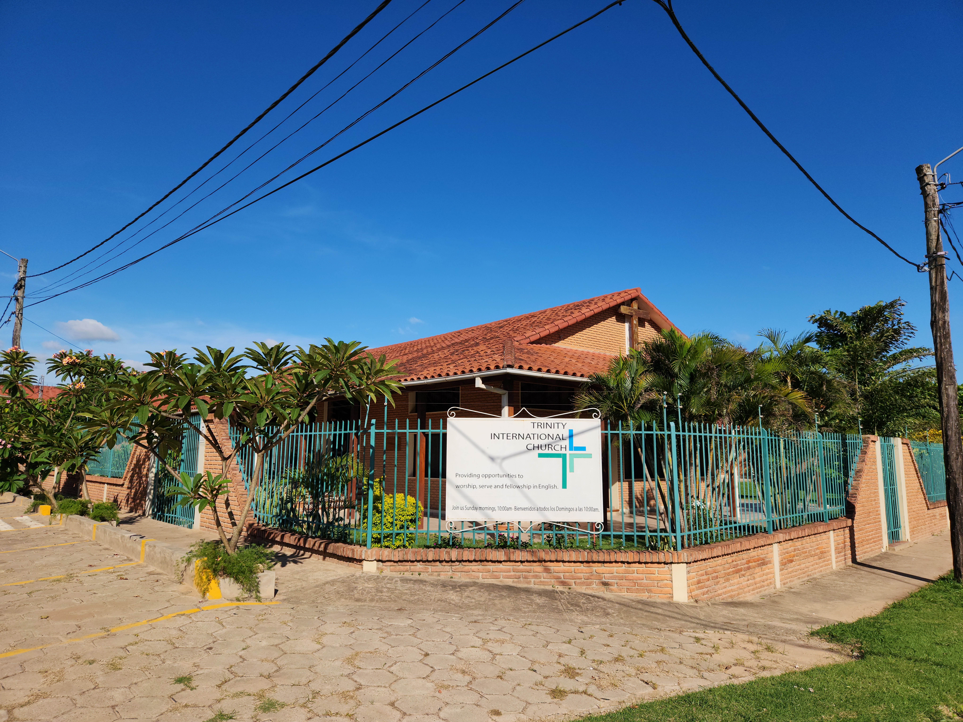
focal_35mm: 23
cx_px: 482
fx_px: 640
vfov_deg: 58.9
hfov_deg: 73.9
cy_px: 361
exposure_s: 1/3581
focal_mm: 5.4
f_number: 1.8
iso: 20
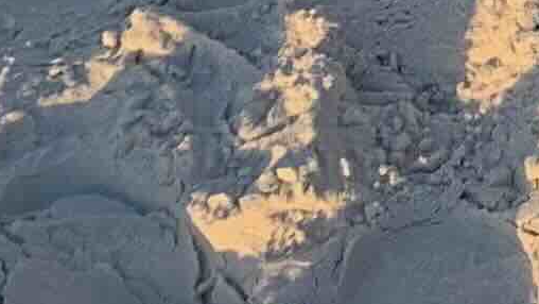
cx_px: 1670
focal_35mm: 225
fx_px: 3216
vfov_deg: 4.5
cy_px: -1270
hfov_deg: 8.1
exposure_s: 1/520
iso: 25
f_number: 1.8
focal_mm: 4.25
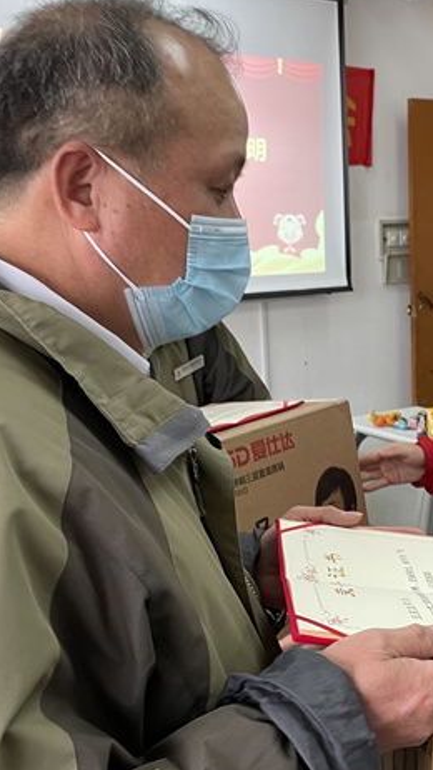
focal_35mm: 49
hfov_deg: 23.7
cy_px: 403
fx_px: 1000
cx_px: 393
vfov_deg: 42.1
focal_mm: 4.2
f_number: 1.6
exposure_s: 1/50
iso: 80
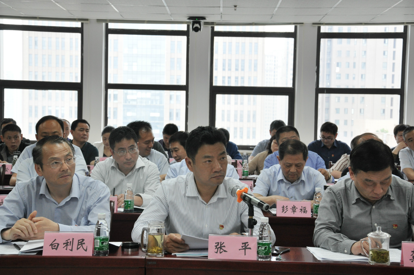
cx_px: 207
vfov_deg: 20.1
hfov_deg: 29.9
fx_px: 775
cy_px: 138
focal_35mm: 68
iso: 800
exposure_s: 1/60
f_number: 8
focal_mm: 45
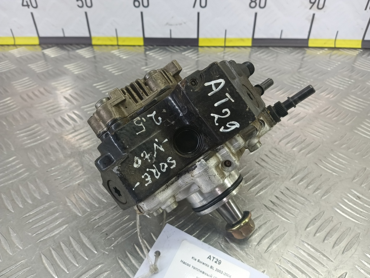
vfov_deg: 51.4
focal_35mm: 27
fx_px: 289
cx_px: 185
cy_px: 139
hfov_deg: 65.3
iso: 136
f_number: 1.6
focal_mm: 4.11
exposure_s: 1/50
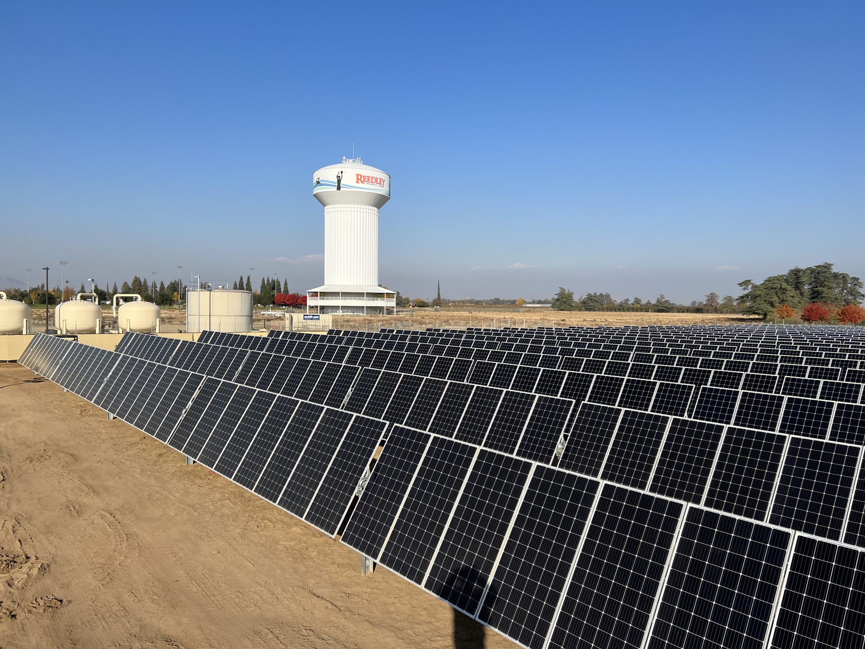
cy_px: 324
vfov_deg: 53.1
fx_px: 650
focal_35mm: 26
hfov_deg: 67.3
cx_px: 432
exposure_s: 1/4831
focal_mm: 5.7
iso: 50
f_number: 1.5
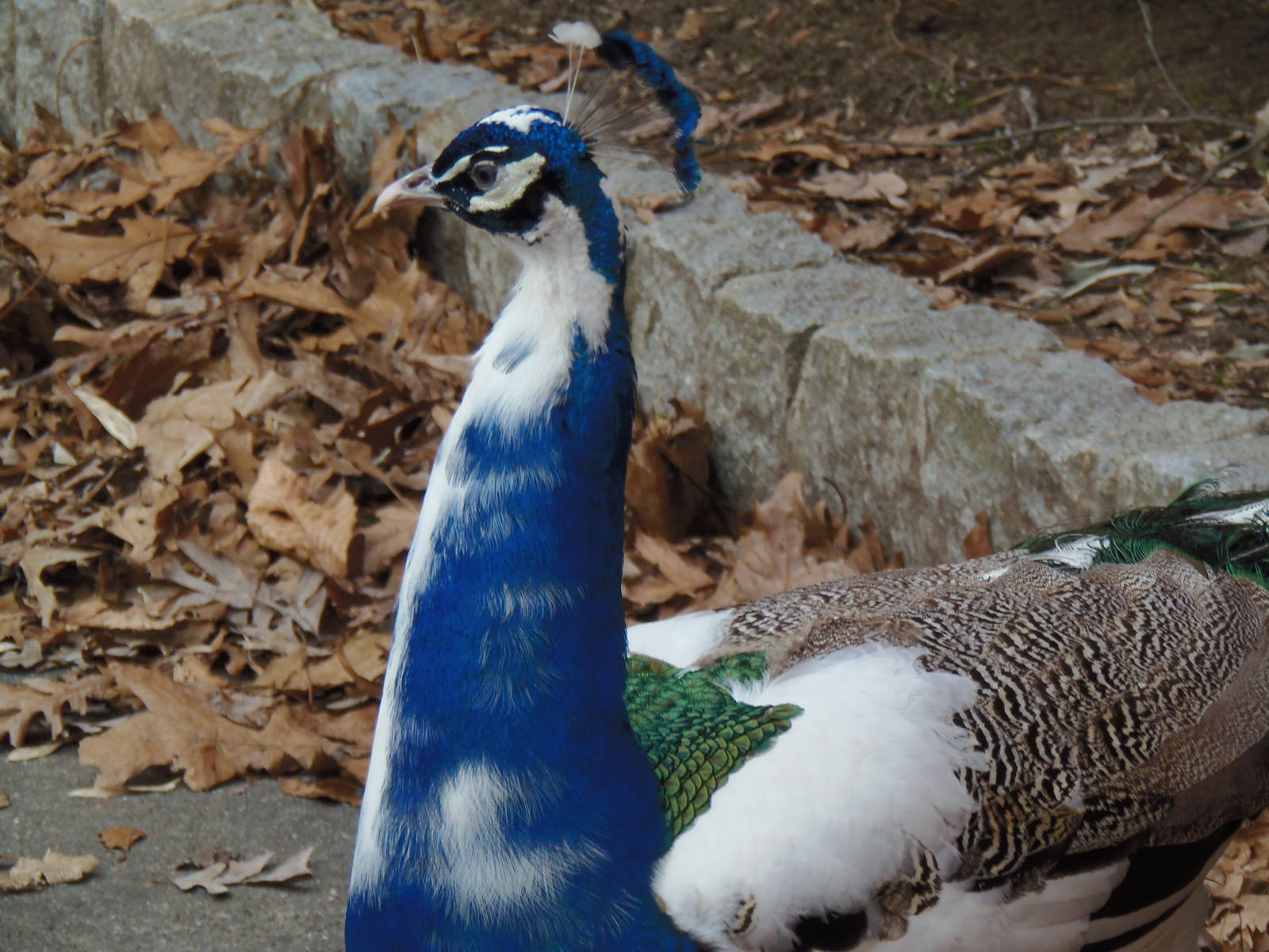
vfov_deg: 5.3
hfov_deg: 7.1
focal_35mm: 279
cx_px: 634
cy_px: 476
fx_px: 10228
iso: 64
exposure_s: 1/160
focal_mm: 51.7
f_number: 5.2
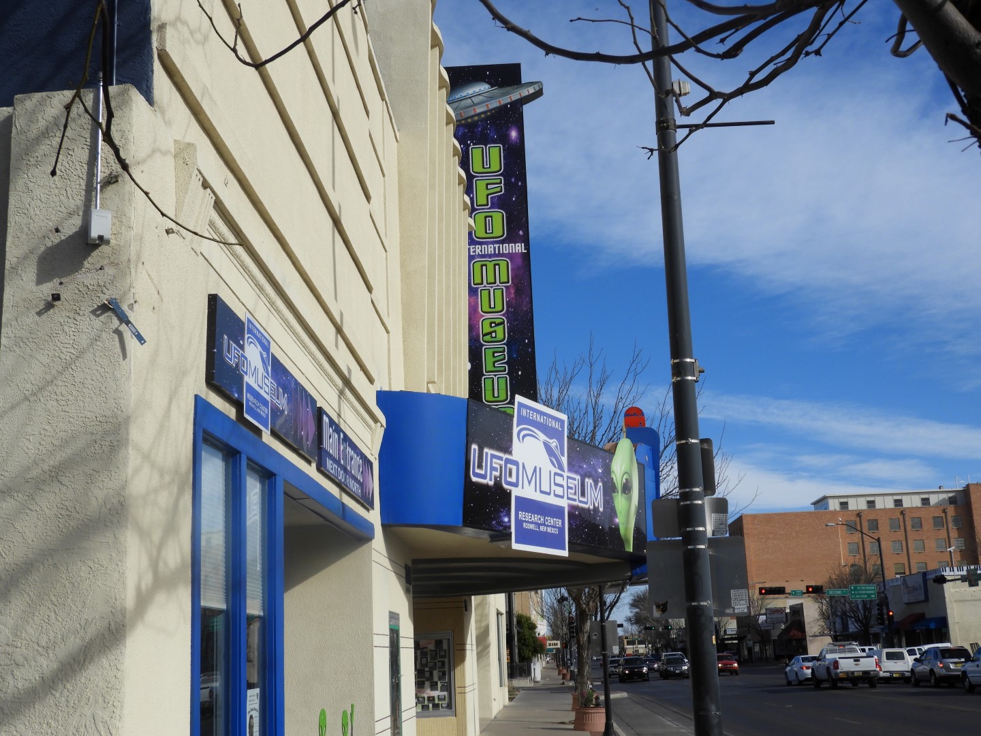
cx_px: 490
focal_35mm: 45
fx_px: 1275
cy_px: 368
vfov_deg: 32.2
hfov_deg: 42.1
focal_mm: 8.1
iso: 100
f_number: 4
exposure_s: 1/1600
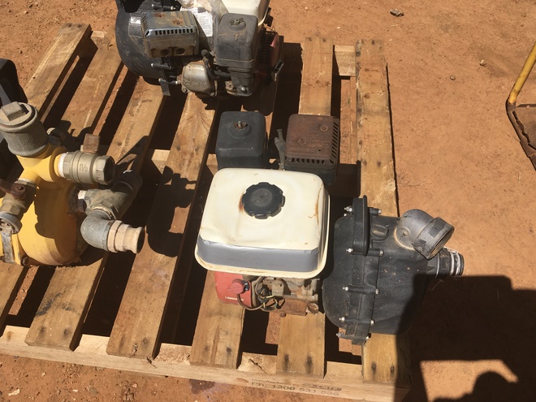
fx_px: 449
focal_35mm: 29
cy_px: 201
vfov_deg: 48.2
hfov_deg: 61.7
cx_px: 268
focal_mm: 4.15
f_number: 2.2
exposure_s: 1/3077
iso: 25
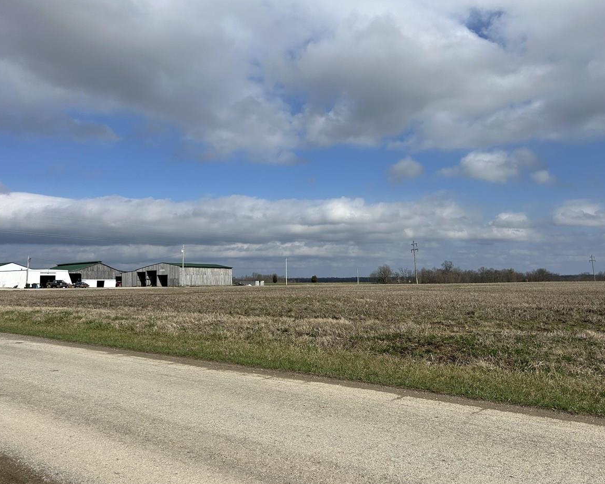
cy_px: 241
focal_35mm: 28
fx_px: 501
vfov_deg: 51.5
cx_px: 328
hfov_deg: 62.1
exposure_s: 1/8696
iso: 50
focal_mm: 5.7
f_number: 1.5
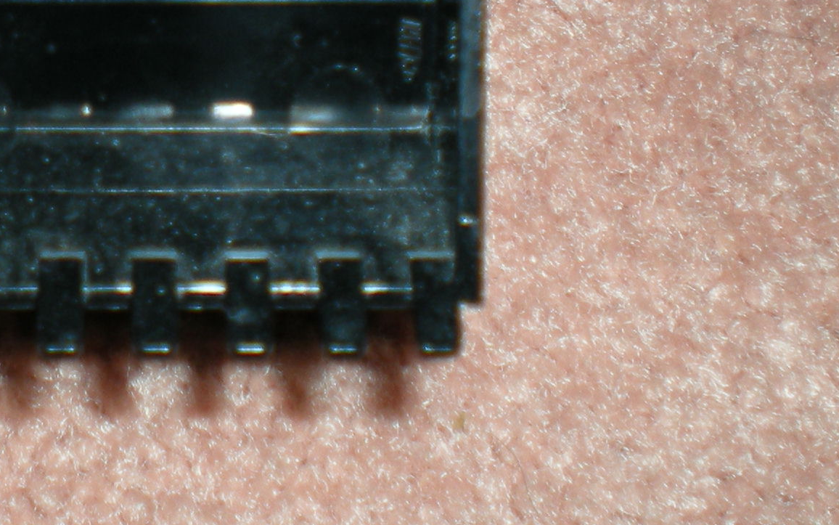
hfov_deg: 19.2
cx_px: 120
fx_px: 2447
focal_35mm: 107
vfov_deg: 12.0
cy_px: -98
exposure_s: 1/60
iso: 64
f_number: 3.1
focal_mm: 6.3
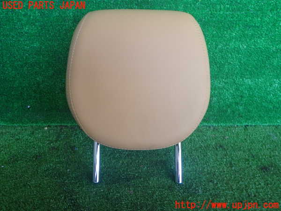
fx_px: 244
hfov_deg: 60.0
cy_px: 106
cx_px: 140
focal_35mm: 30
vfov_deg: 46.8
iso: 200
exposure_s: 1/100
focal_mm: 5.4
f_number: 2.3
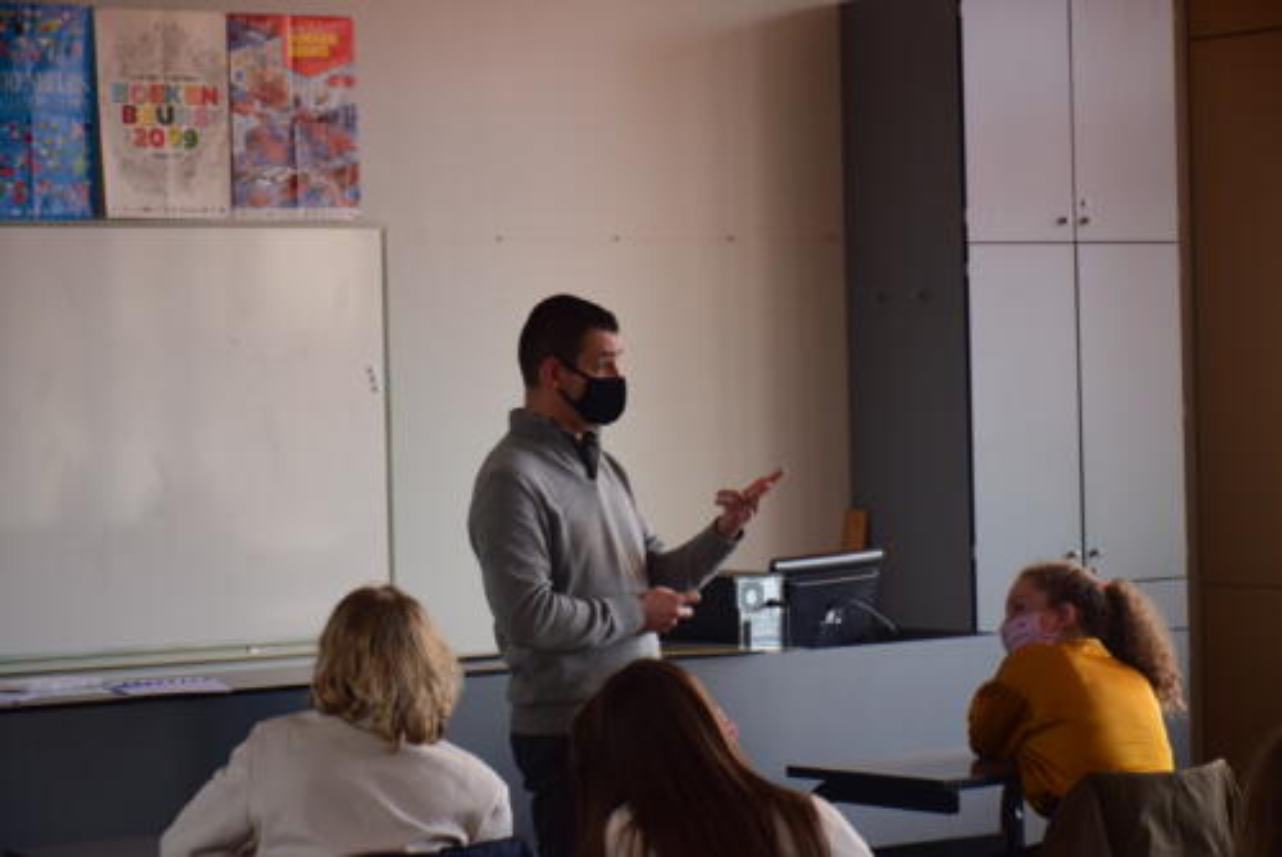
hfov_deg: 20.6
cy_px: 428
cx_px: 641
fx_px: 3527
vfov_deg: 13.8
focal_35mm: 99
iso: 1100
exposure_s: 1/100
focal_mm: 66
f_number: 5
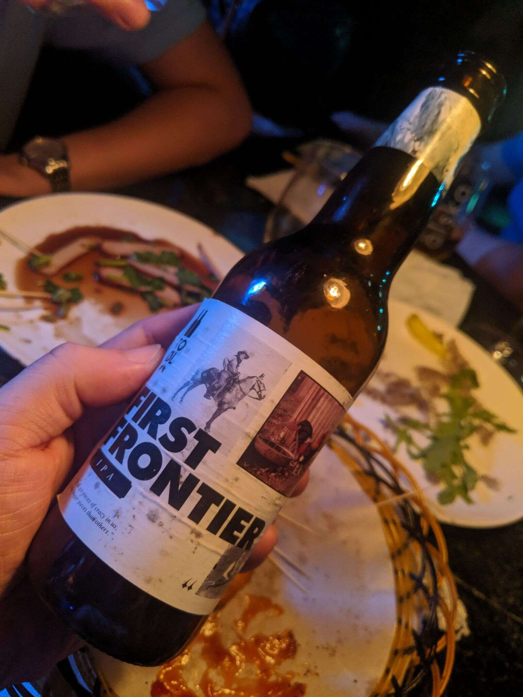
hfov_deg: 51.4
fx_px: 544
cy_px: 348
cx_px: 262
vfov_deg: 65.3
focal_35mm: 27
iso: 389
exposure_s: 1/30
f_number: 1.8
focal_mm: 4.44
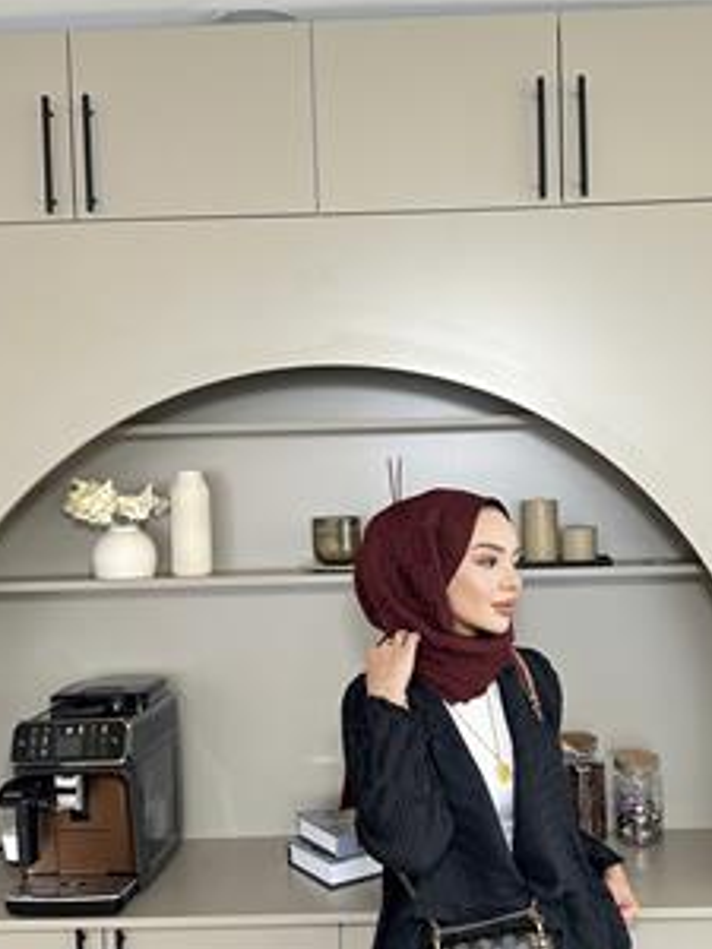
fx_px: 905
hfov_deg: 42.8
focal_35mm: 33
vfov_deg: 54.1
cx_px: 424
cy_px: 644
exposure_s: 1/121
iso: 160
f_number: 1.78
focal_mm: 6.86
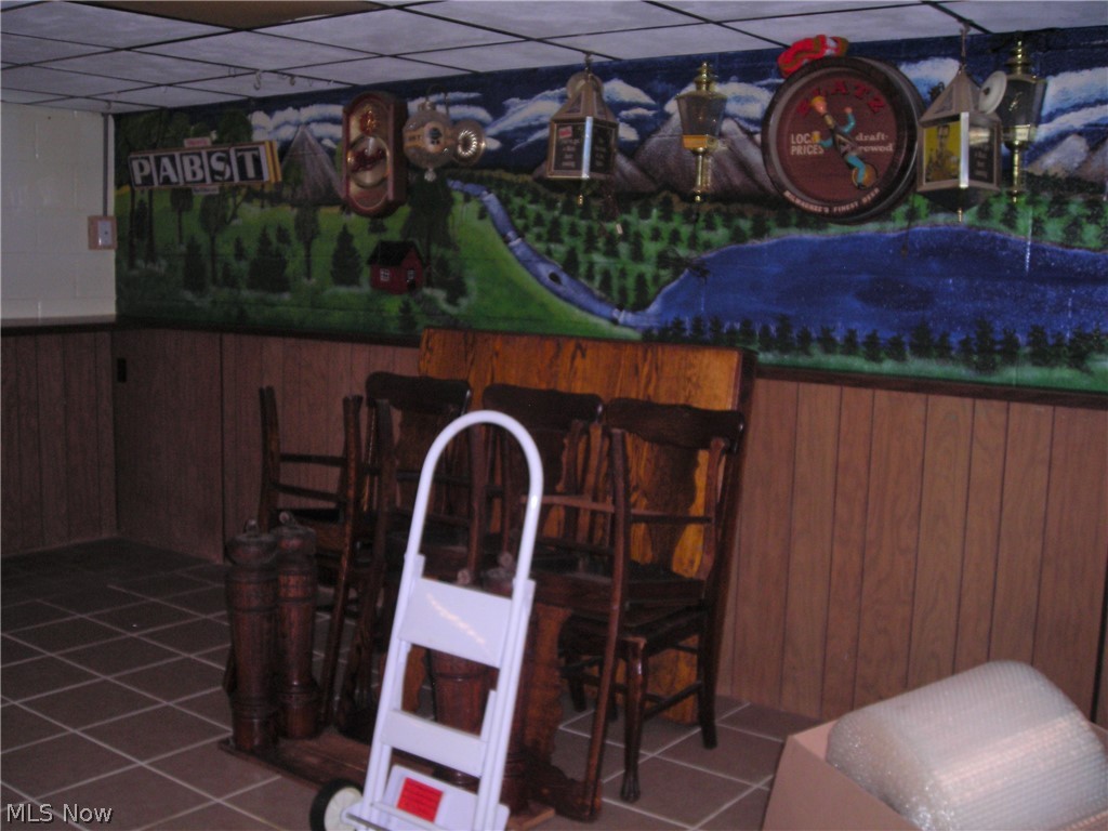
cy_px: 416
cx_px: 554
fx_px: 1216
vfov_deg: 37.7
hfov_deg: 49.0
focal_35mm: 38
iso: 196
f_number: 3.2
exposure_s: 1/60.1
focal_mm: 6.3
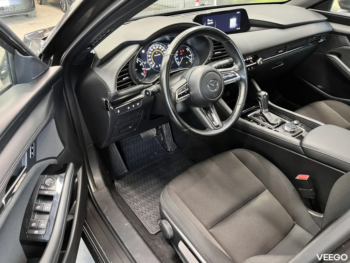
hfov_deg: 67.3
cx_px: 175
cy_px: 132
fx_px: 263
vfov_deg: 53.1
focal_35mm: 26
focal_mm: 5.1
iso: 640
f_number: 1.6
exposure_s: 1/33
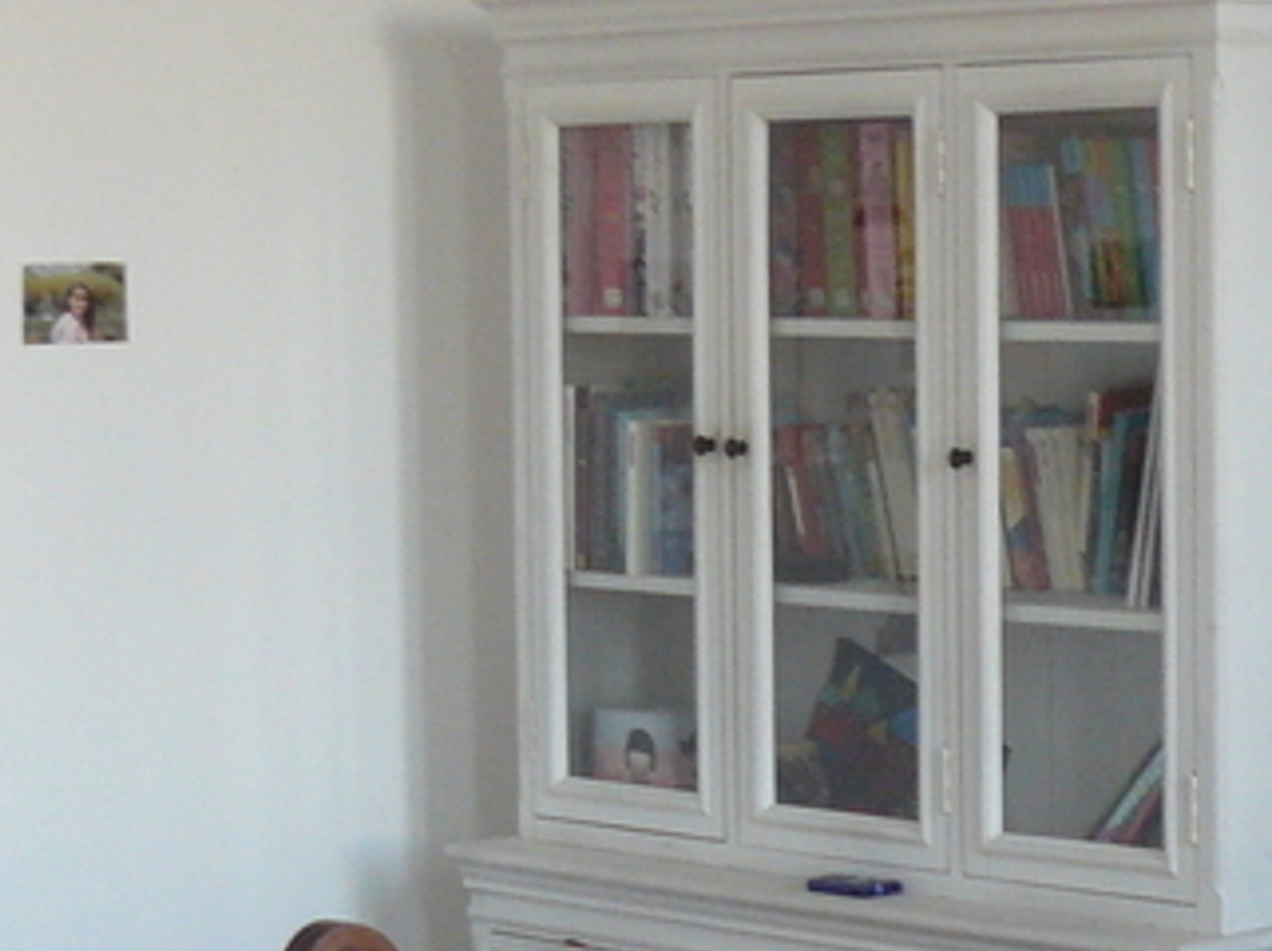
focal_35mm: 115
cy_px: 642
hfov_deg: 17.0
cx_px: 1026
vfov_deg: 12.8
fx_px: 4221
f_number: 2.8
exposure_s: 1/15
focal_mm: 6
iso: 200
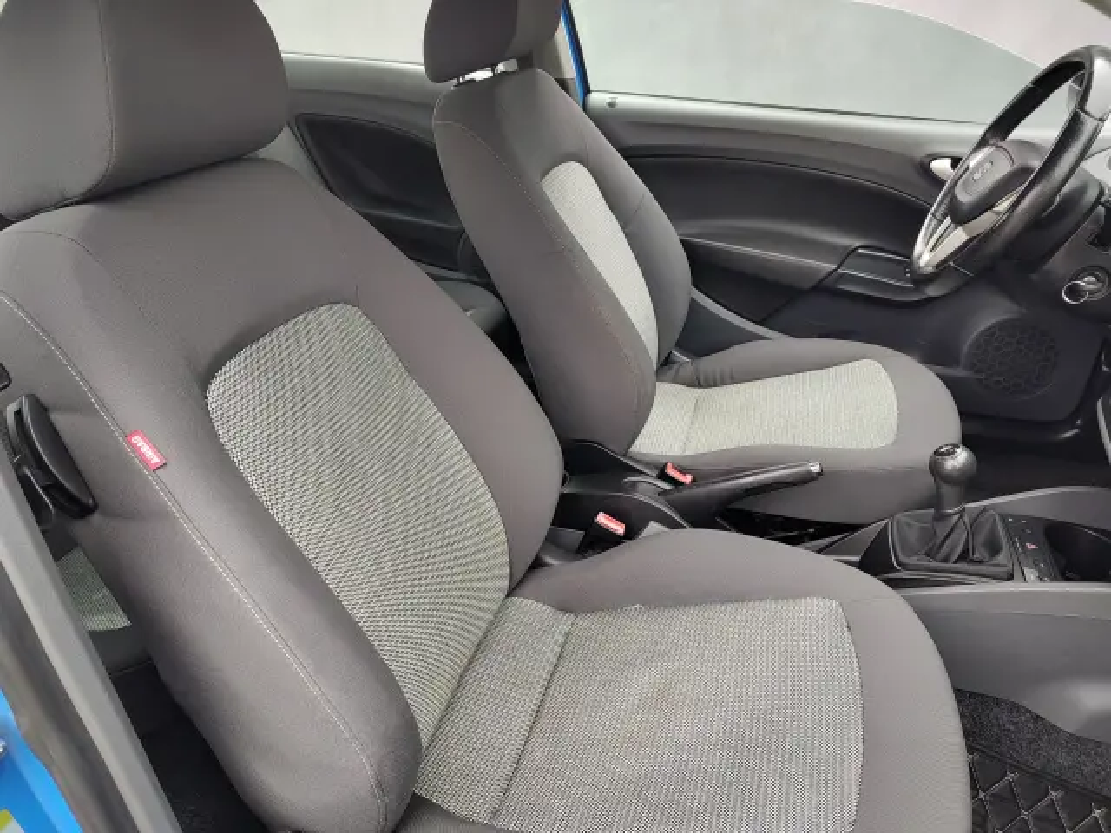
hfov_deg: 73.9
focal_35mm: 23
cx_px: 556
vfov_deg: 58.9
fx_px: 738
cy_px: 416
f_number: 1.8
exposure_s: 1/50
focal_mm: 5.56
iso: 220
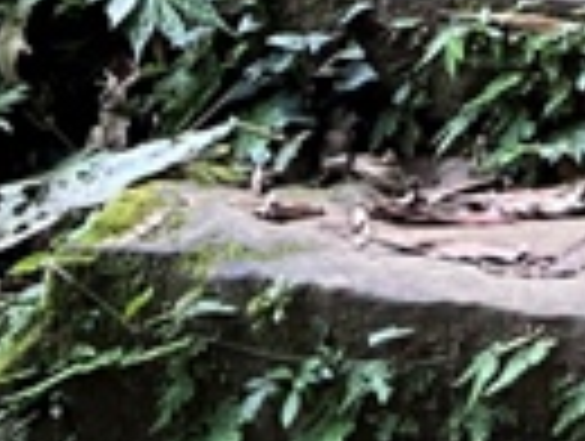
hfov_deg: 12.2
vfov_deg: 8.1
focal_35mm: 160
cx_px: 603
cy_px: -810
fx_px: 2709
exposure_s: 1/60
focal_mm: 5.7
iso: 160
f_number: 1.5
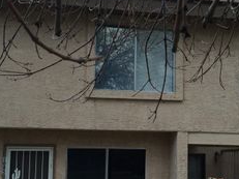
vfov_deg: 22.6
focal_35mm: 65
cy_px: 102
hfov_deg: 29.7
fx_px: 449
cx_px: 155
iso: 32
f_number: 2.2
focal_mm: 4.12
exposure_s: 1/229
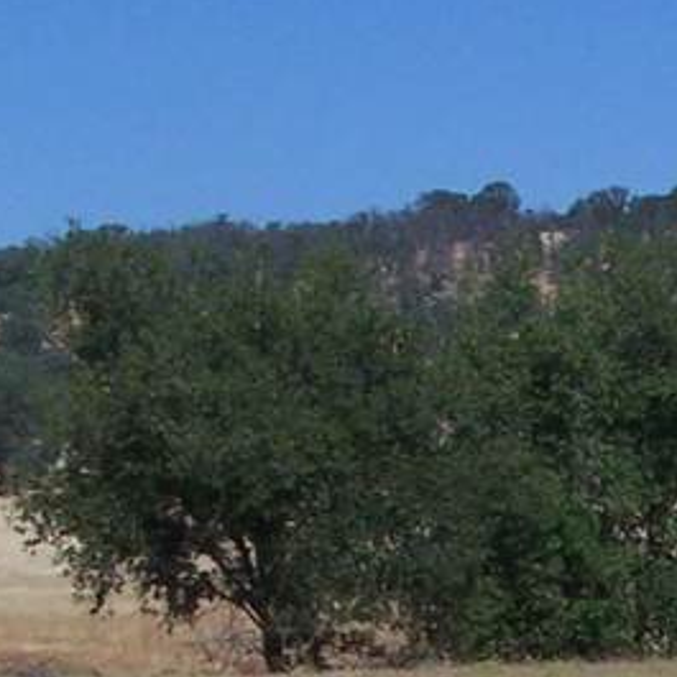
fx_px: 3585
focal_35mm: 162
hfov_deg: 10.4
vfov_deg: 10.5
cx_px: 1009
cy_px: 884
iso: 80
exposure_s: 1/800
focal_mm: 6.3
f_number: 5.6
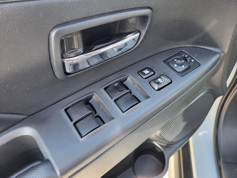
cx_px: 118
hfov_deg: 67.3
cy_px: 89
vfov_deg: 53.1
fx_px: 178
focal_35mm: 26
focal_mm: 5.4
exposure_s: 1/100
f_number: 1.8
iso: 125
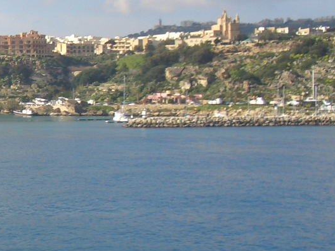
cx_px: -135
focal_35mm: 106
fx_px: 1026
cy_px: 96
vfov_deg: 14.0
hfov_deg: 17.1
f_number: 4.3
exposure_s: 1/400
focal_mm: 5.8
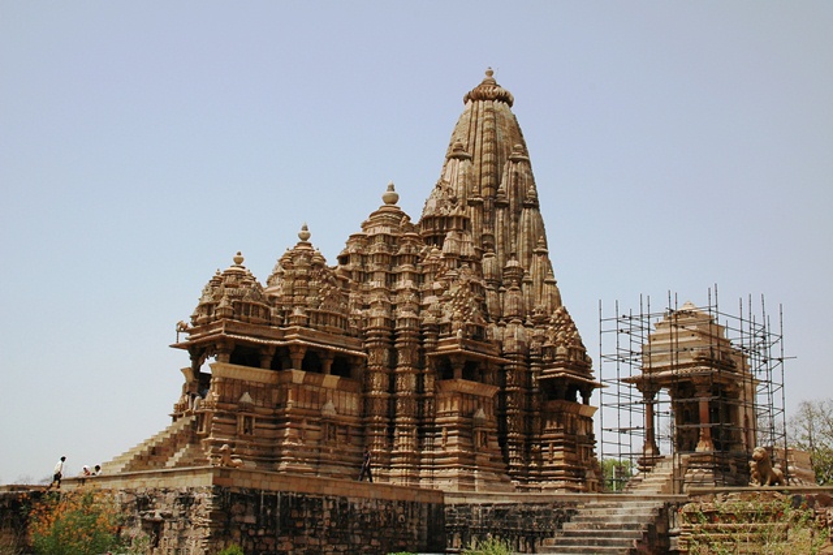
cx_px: 416
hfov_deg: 41.1
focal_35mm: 48
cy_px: 278
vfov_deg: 28.0
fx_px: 1110
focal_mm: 32
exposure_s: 1/400
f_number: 11
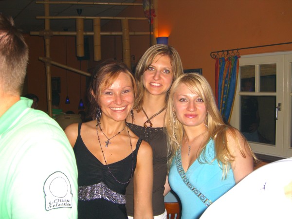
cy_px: 110
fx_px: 321
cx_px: 146
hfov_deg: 49.0
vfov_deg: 37.7
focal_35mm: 38
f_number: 2.8
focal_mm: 7.9
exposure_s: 1/60
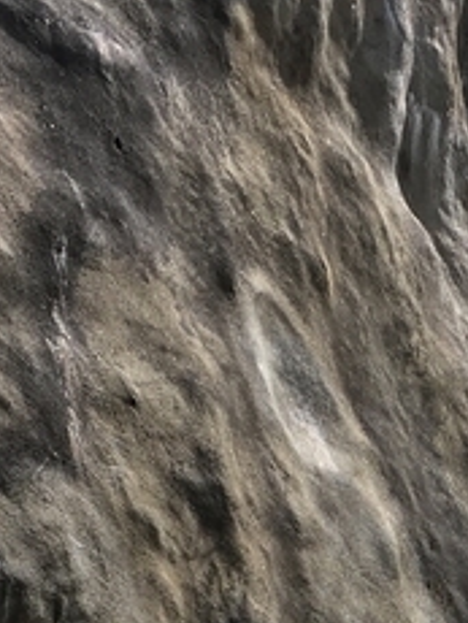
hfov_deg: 9.5
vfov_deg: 12.4
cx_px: 760
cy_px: 956
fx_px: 2717
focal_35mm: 151
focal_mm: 4.15
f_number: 2.2
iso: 25
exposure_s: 1/986
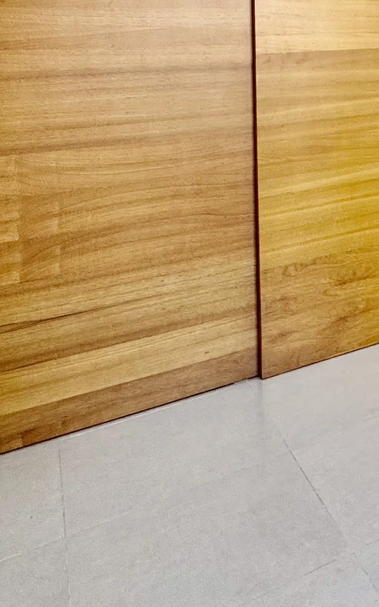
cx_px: 623
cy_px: 24
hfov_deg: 22.0
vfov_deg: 40.6
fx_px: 727
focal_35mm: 44
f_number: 2.2
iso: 50
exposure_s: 1/99
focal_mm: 2.22
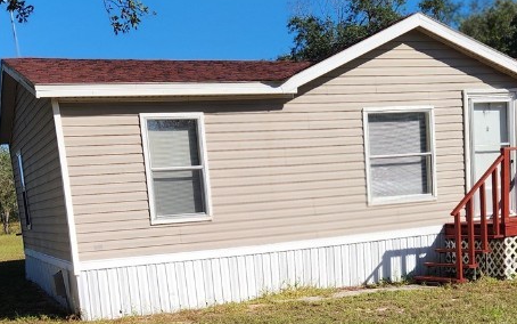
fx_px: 775
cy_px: 314
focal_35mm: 55
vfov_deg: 22.8
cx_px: 292
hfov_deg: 36.8
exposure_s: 1/1957
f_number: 1.8
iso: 20
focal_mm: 5.4
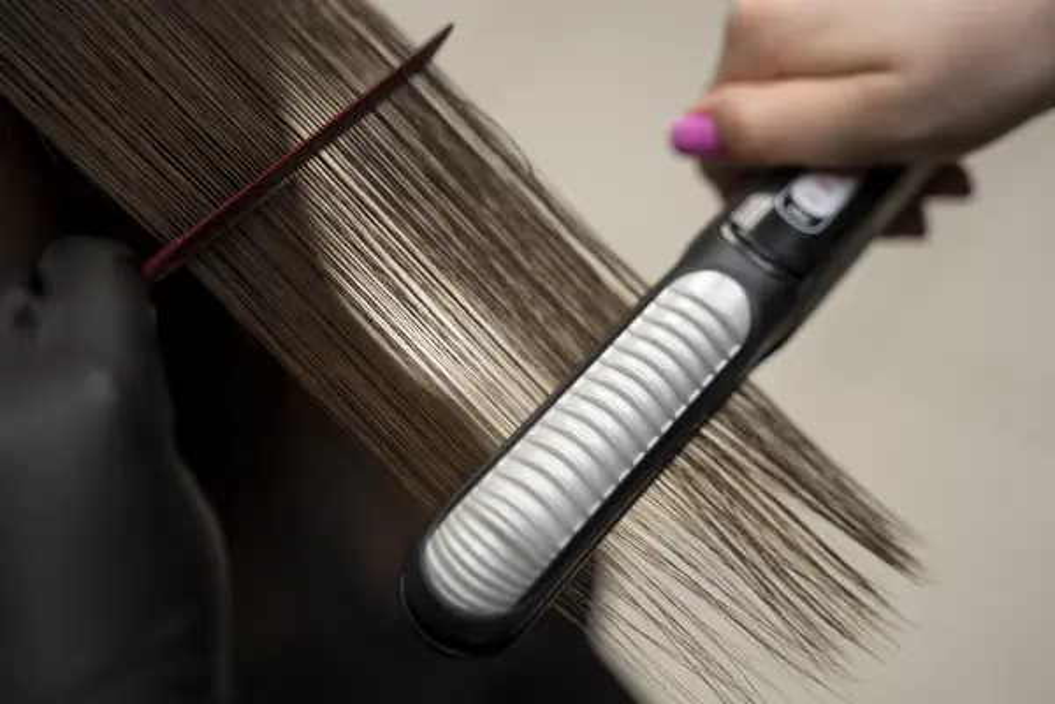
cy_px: 352
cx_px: 528
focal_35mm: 71
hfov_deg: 28.5
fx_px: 2081
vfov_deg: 19.2
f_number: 2.8
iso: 400
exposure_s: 1/250
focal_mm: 71
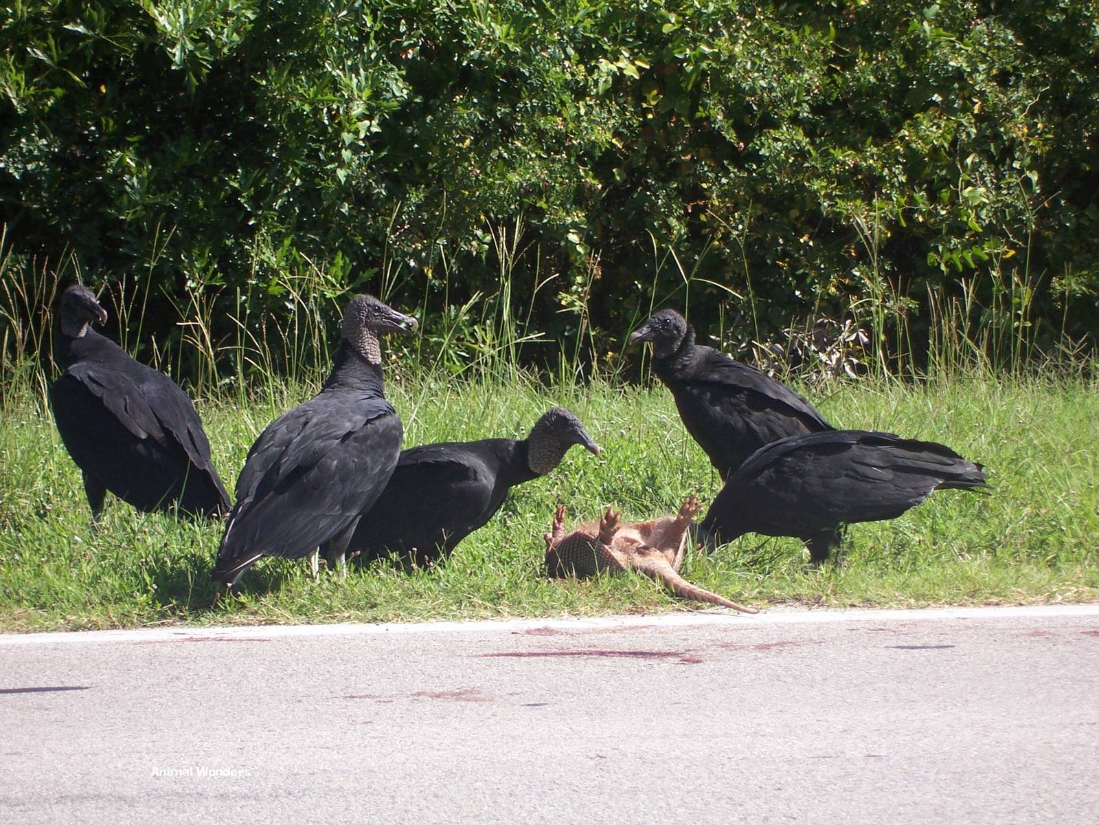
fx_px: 5556
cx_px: 550
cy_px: 412
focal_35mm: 175
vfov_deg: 8.5
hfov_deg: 11.3
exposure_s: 1/350
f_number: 4.9
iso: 80
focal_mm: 30
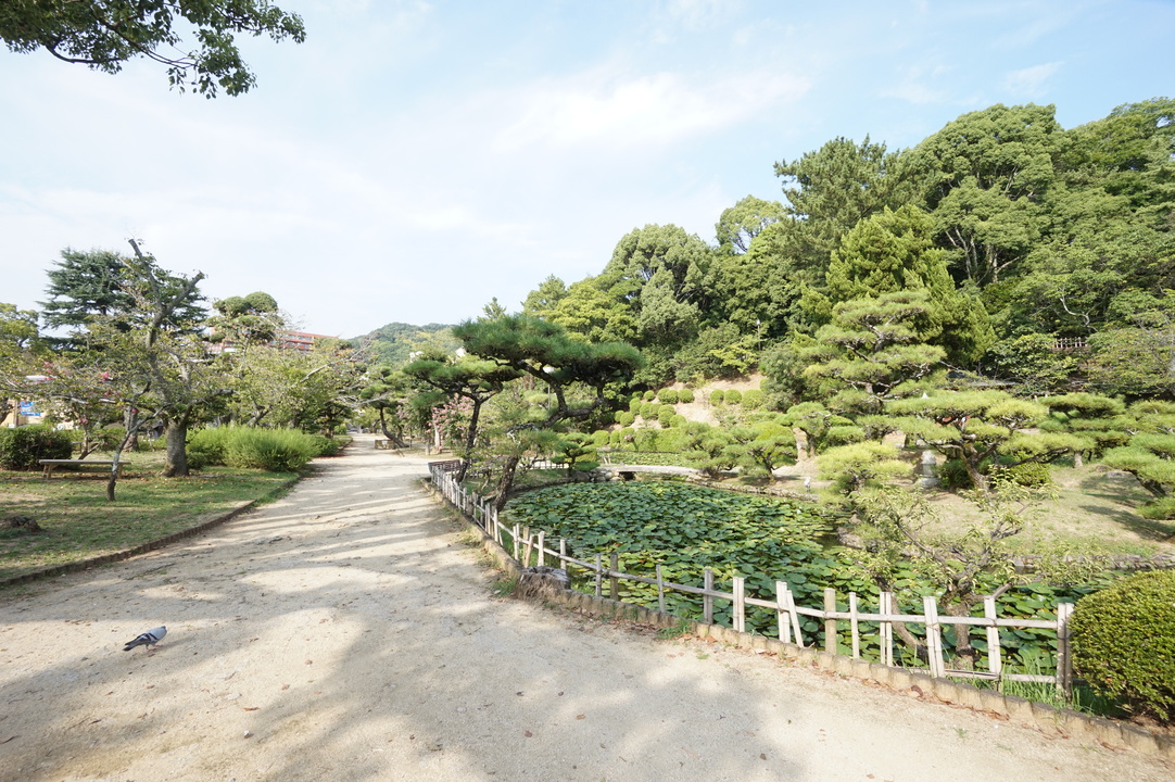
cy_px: 391
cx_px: 588
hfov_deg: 100.4
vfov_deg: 77.3
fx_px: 489
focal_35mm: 15
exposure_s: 1/125
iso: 200
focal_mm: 10
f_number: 10
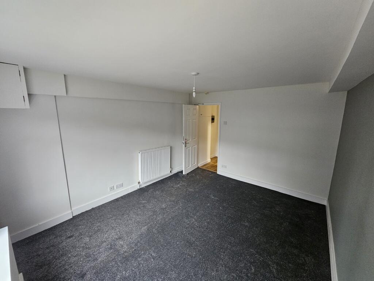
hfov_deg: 106.2
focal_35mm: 13
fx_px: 140
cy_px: 140
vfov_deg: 89.9
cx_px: 187
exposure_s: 1/50
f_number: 2.2
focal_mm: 2.2
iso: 400
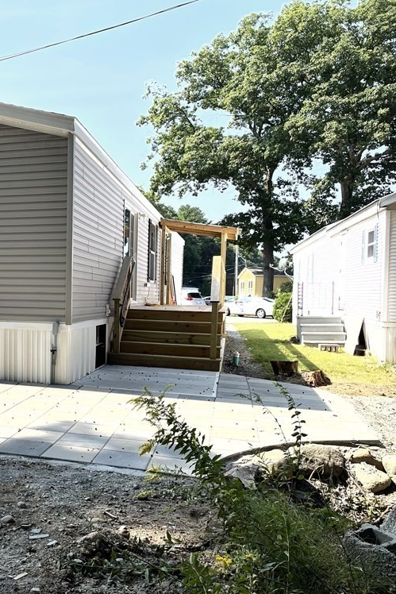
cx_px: 17
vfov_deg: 51.9
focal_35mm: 37
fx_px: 610
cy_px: 299
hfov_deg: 33.5
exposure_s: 1/947
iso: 32
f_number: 1.6
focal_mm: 4.2
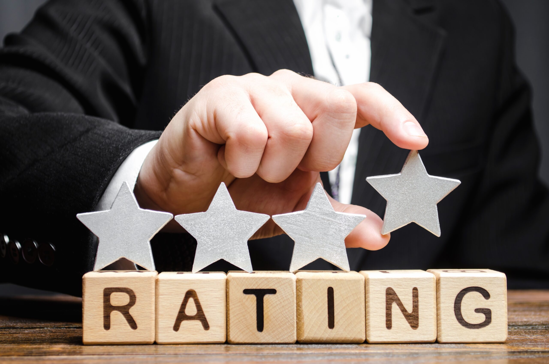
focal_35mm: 69
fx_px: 1050
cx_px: 274
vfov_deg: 19.6
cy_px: 182
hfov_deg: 29.3
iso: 100
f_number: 5.6
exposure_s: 1/160
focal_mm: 46
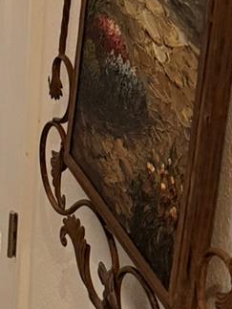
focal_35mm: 114
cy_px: -187
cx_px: -267
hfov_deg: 11.4
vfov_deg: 15.6
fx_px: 1017
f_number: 1.78
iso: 320
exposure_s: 1/60
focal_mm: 6.76
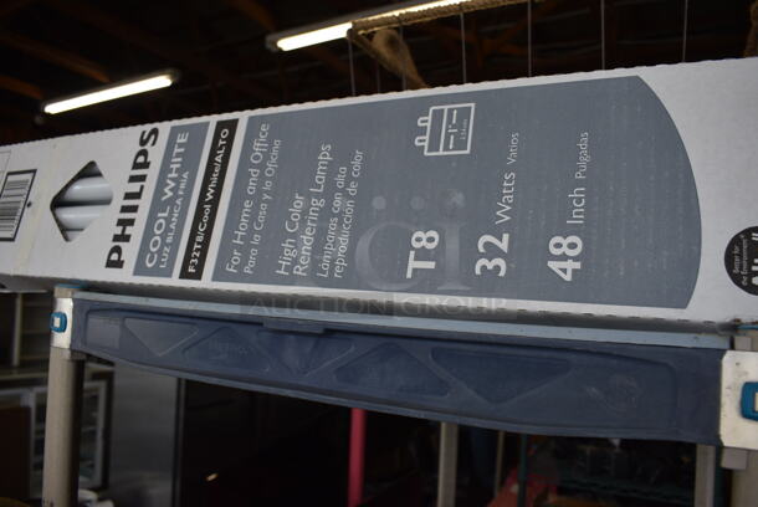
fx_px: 569
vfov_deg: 48.0
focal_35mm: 27
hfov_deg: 67.3
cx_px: 379
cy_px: 254
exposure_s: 1/250
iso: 360
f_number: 5.6
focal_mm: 18
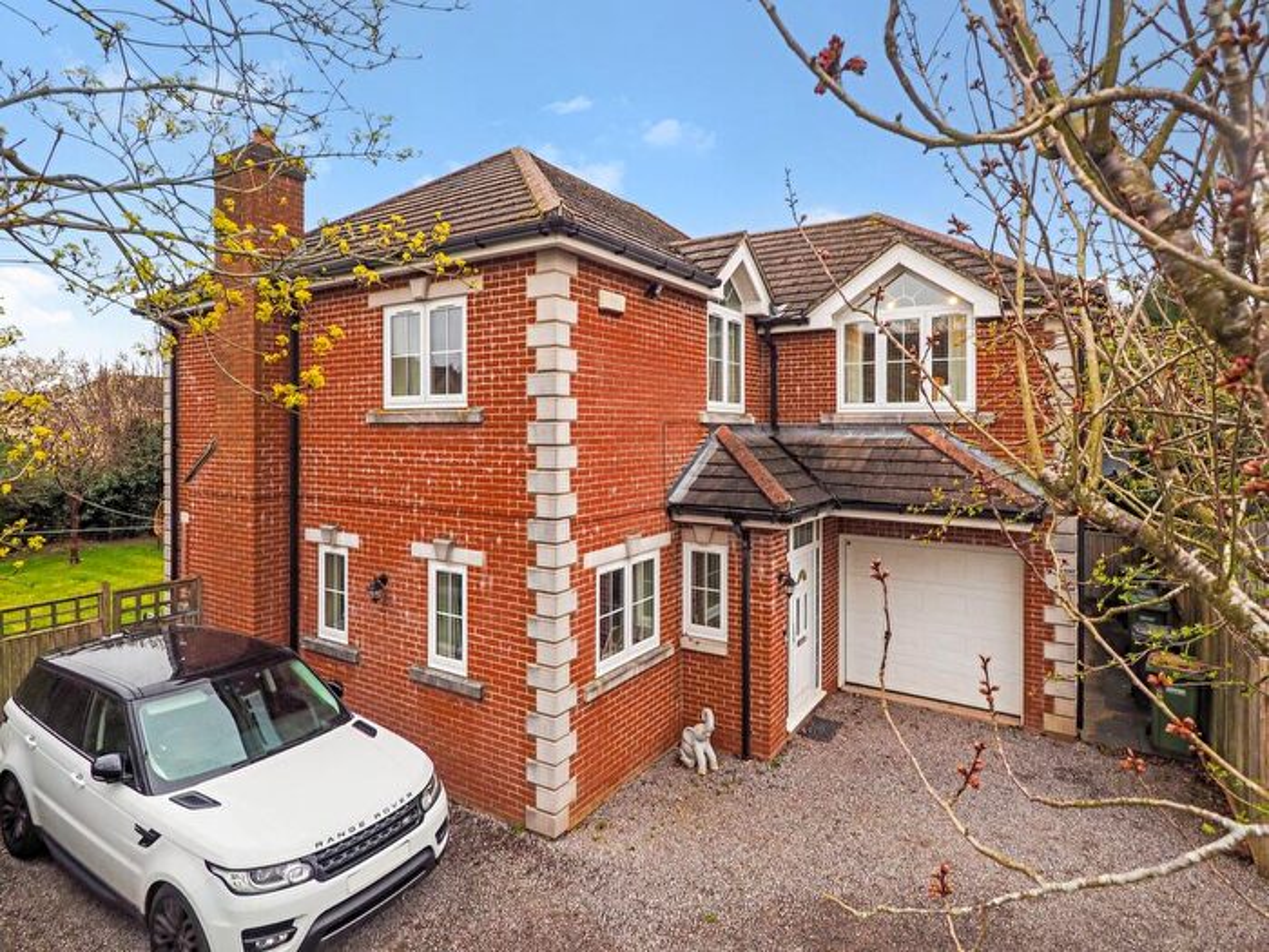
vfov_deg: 71.6
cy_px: 476
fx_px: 660
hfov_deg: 87.8
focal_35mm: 18
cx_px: 634
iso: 200
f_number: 4.5
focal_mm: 9
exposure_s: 1/100
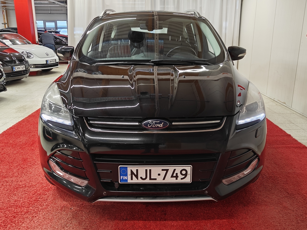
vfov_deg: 44.2
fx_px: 284
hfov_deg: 56.8
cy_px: 115
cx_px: 154
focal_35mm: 32
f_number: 1.8
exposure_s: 1/50
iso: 64
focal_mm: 5.59
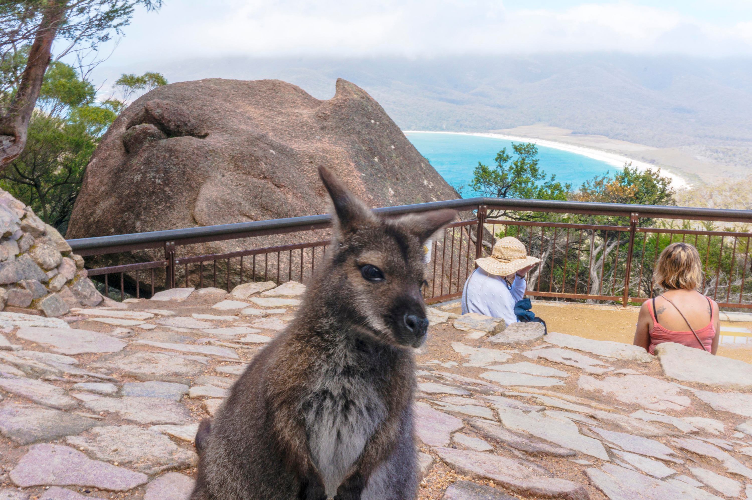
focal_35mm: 38
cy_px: 250
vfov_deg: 35.4
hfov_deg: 51.3
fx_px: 782
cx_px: 376
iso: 100
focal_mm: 25
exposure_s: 1/13
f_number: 25
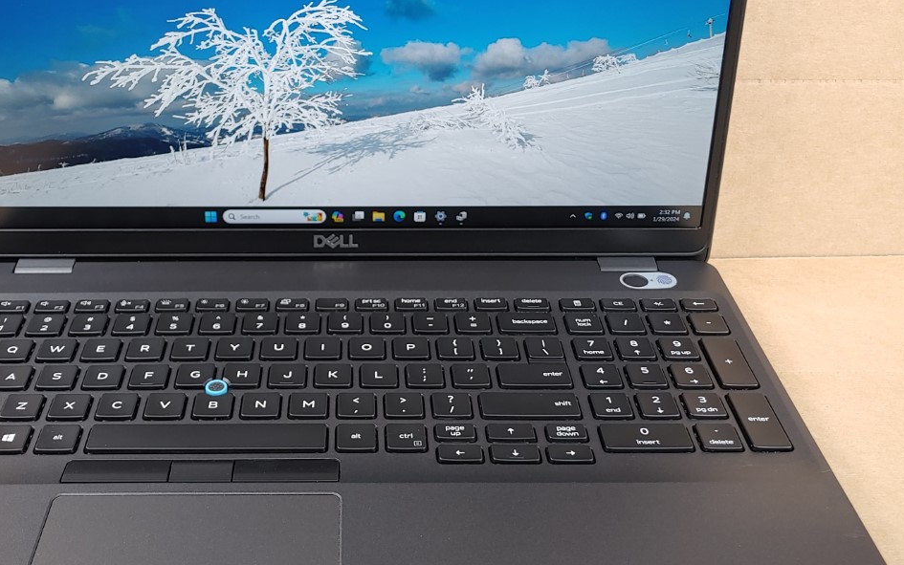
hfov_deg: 46.8
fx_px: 1035
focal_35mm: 42
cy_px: 225
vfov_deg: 30.5
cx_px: 350
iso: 100
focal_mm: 4.36
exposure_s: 1/67
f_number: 1.8
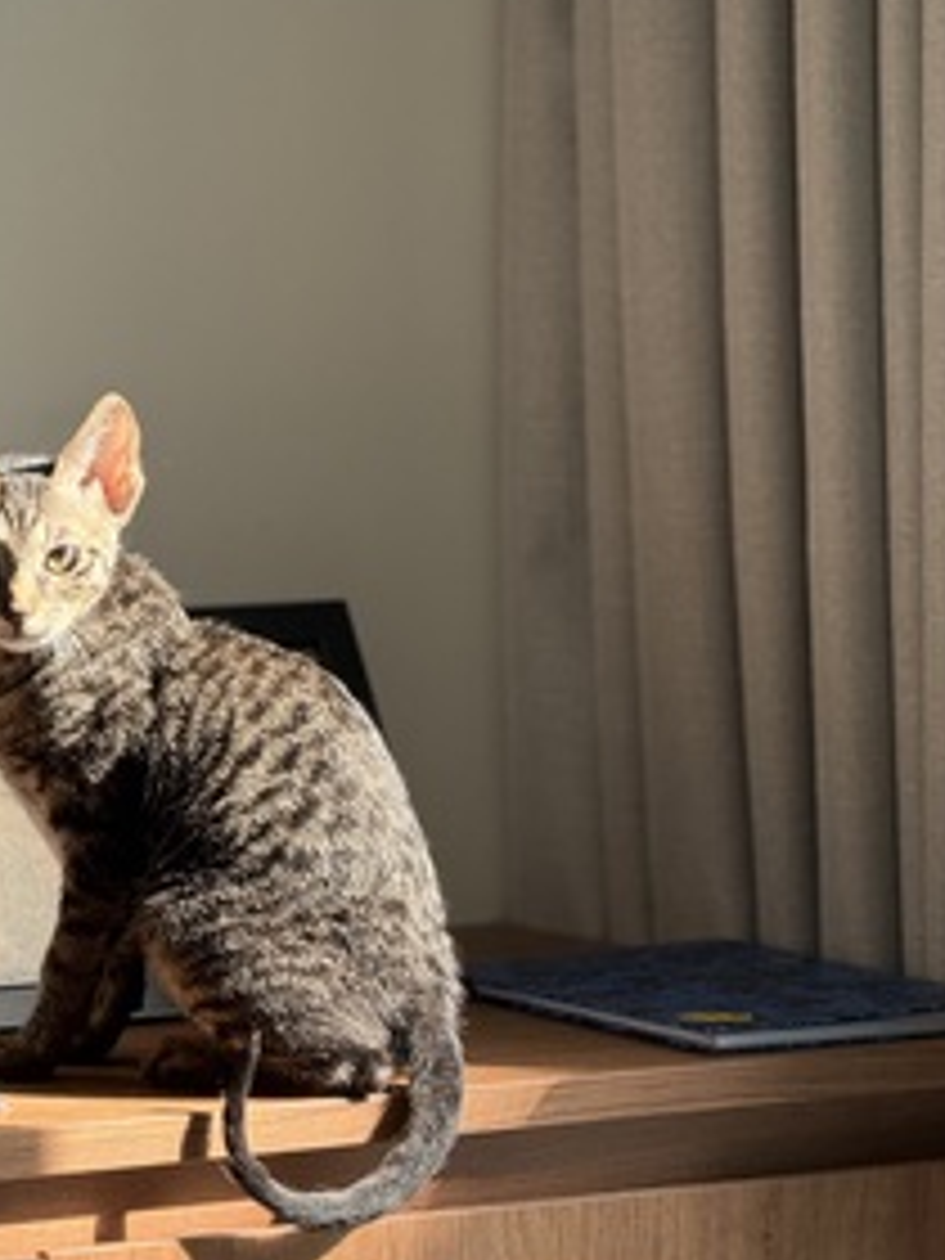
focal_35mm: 196
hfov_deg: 7.6
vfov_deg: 10.1
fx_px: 7134
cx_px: 218
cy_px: 781
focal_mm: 15.66
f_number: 2.8
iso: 160
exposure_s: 1/99
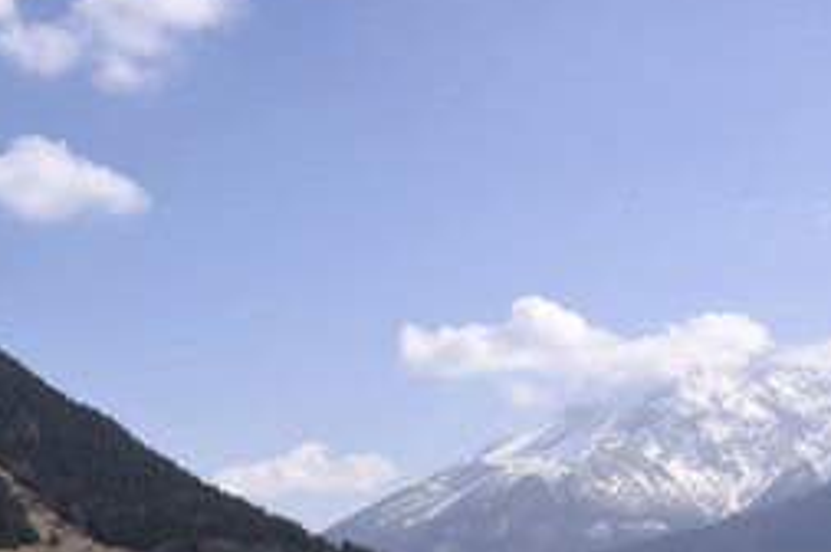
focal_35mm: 57
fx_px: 1314
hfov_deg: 33.9
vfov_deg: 23.4
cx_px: 149
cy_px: 444
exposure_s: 1/160
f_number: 11
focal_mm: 32
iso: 125
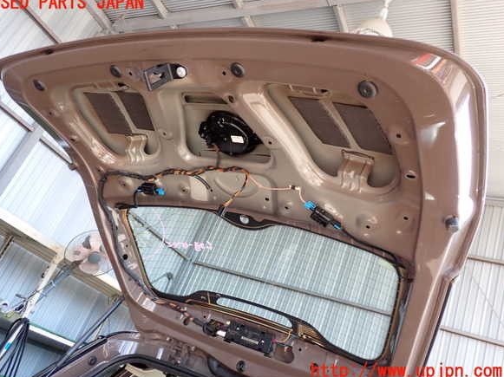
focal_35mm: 31
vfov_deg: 45.4
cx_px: 246
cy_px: 187
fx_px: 451
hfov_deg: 58.4
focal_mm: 5.4
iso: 100
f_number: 2.3
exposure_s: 1/80
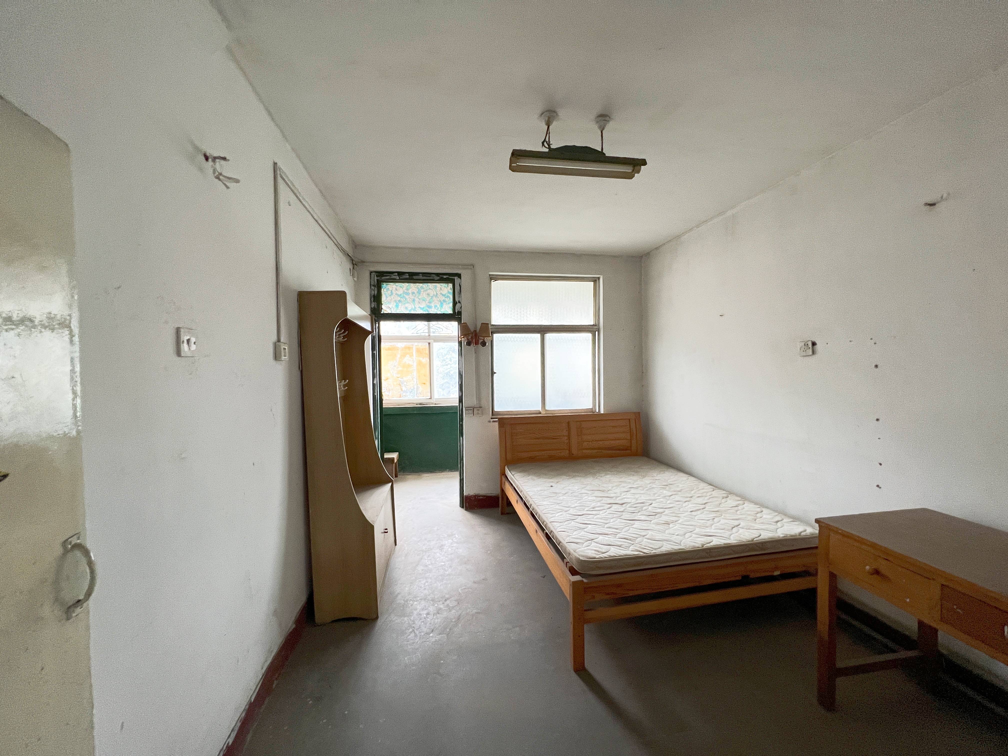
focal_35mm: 13
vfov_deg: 89.9
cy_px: 378
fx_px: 379
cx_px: 504
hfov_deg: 106.2
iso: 200
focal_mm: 1.57
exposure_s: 1/99
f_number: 1.8
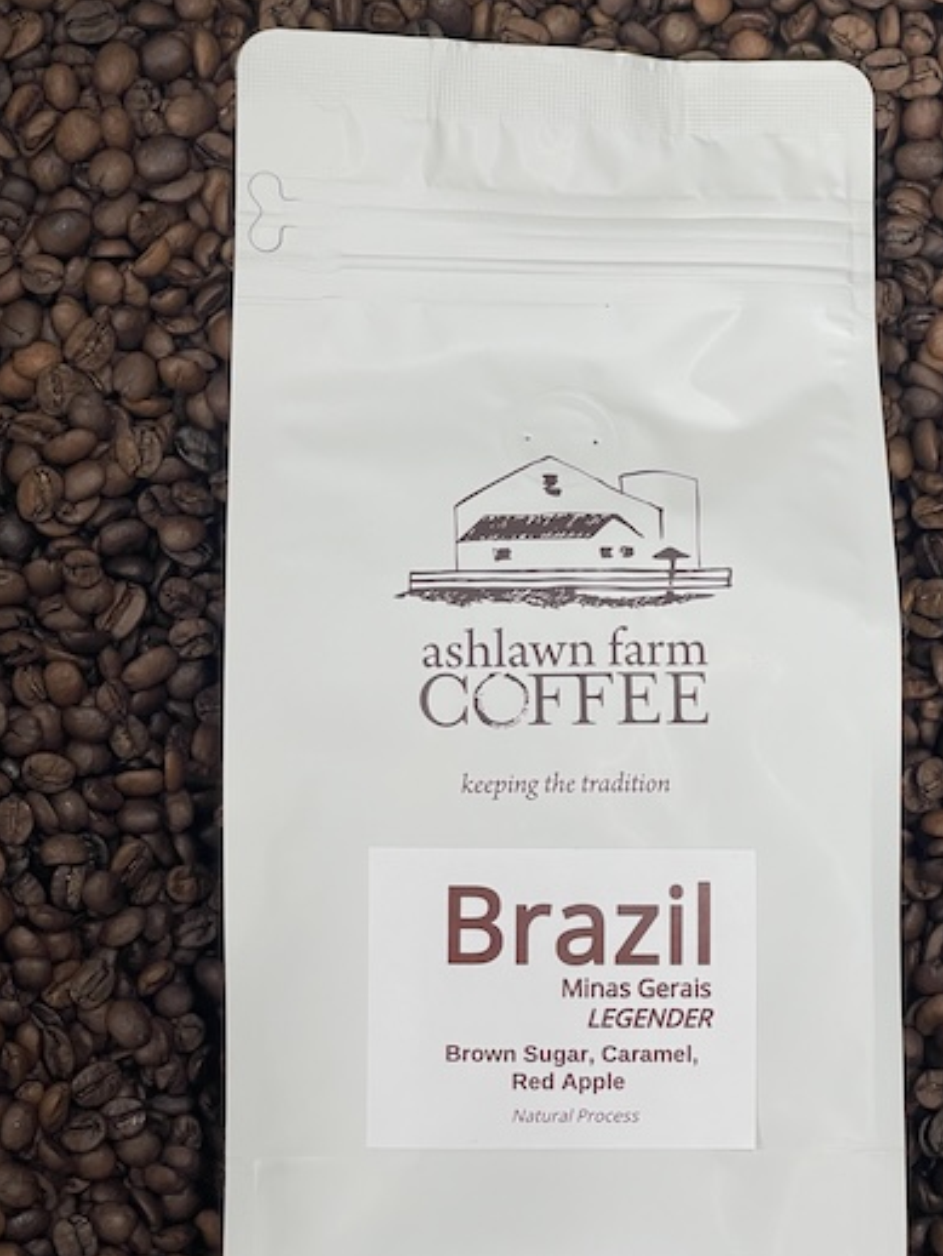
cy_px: 691
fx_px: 2867
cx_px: 555
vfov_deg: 24.7
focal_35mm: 79
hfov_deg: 18.7
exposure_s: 1/60
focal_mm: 7.5
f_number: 2.2
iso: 125
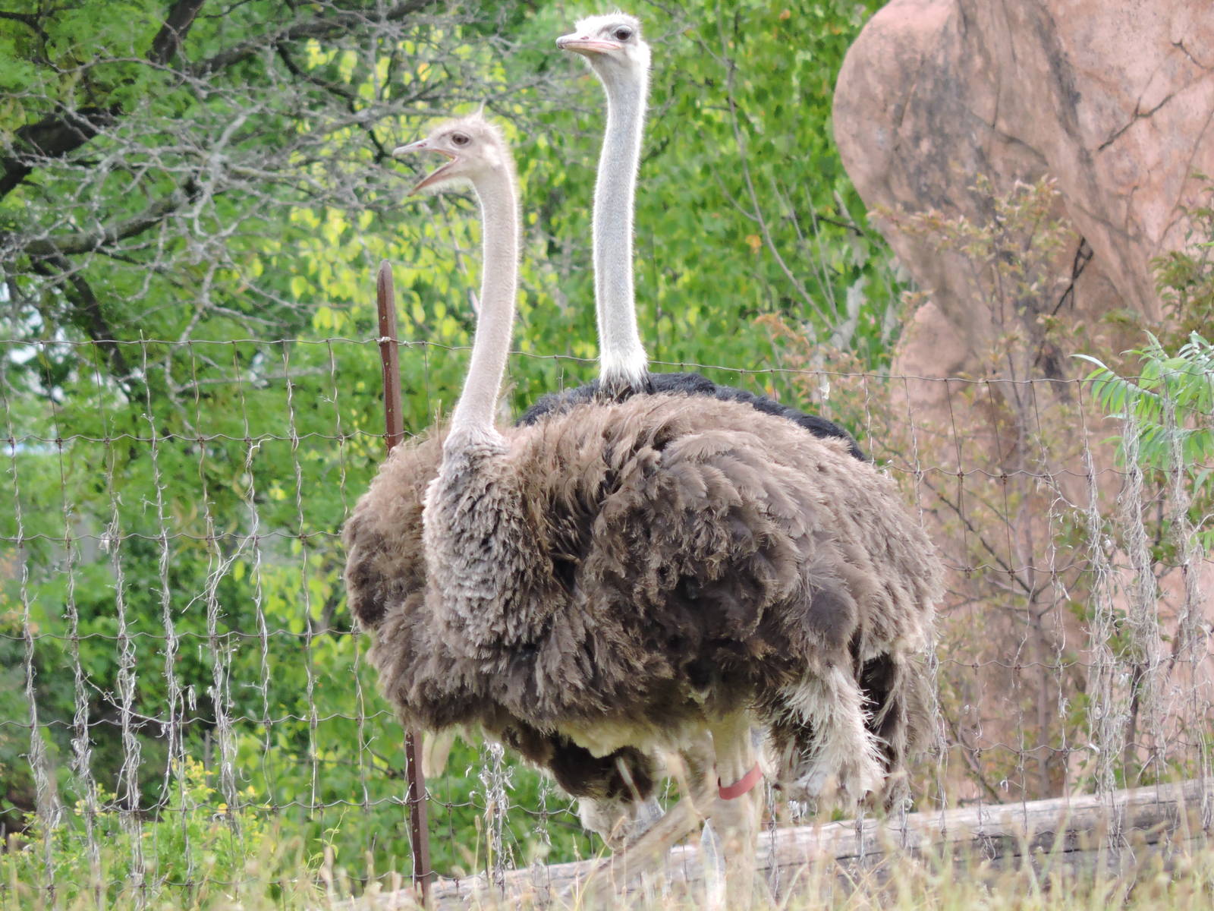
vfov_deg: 1.5
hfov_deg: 2.0
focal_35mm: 1000
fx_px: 35070
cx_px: 607
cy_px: 456
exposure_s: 1/200
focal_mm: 180
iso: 400
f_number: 5.9
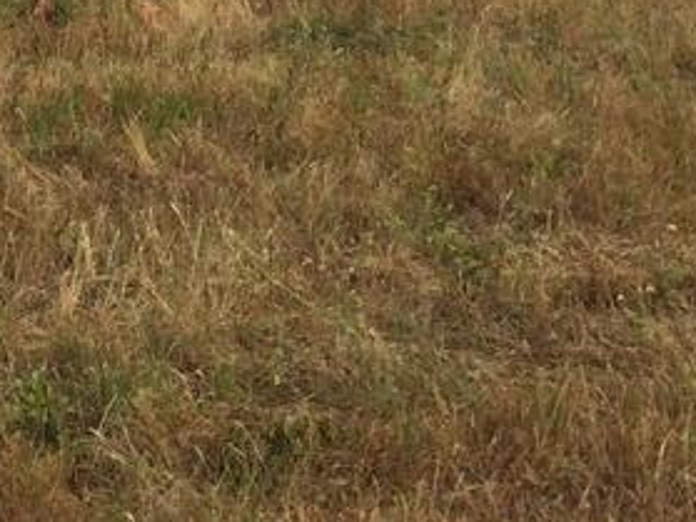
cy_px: -440
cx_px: -616
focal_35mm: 139
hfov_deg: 12.7
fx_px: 2794
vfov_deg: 10.0
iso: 32
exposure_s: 1/3425
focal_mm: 4.15
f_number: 2.2
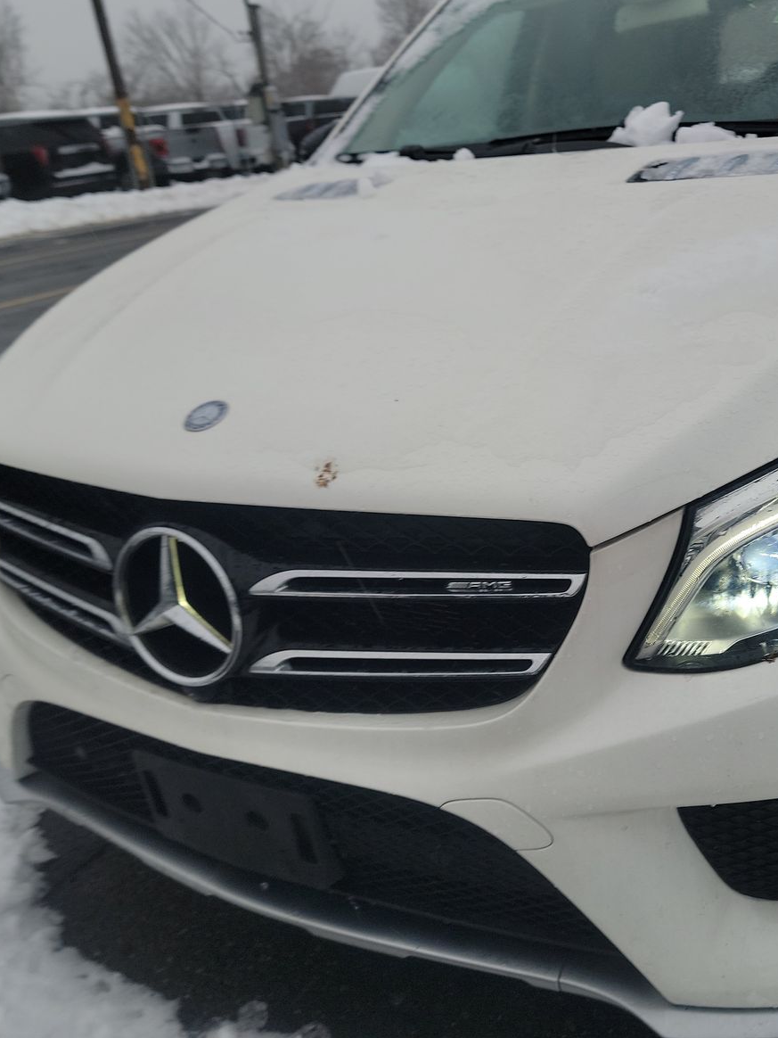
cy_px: 504
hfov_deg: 42.5
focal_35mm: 33
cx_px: 505
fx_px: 989
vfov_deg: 55.3
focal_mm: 6.7
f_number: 1.8
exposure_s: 1/143
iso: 50
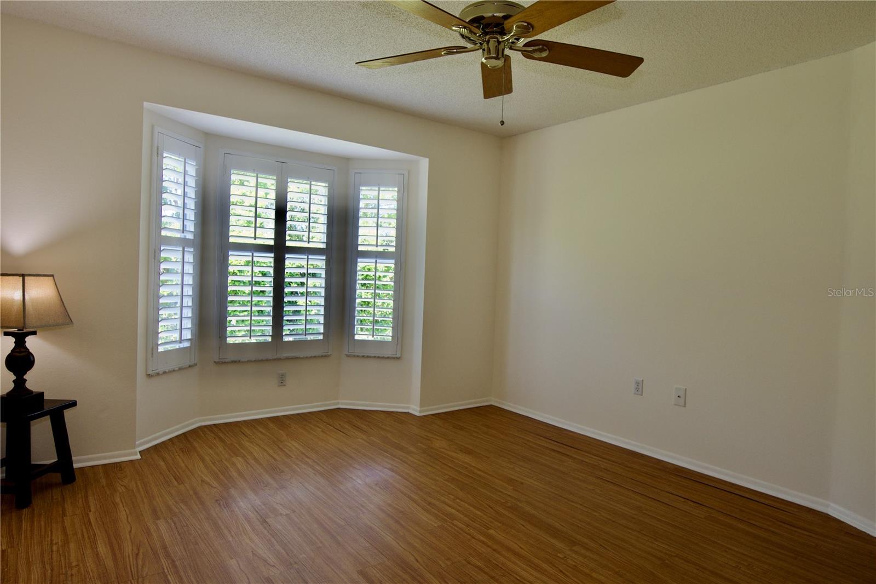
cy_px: 292
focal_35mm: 21
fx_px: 511
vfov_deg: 59.5
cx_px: 438
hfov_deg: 81.2
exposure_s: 1/80
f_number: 4.5
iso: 200
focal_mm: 14
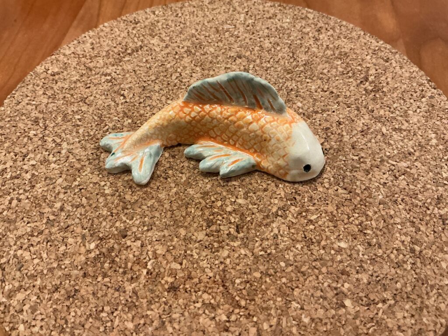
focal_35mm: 29
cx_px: 224
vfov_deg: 48.2
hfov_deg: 61.7
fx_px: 375
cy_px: 168
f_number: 1.8
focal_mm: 3
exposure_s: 1/60
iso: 250
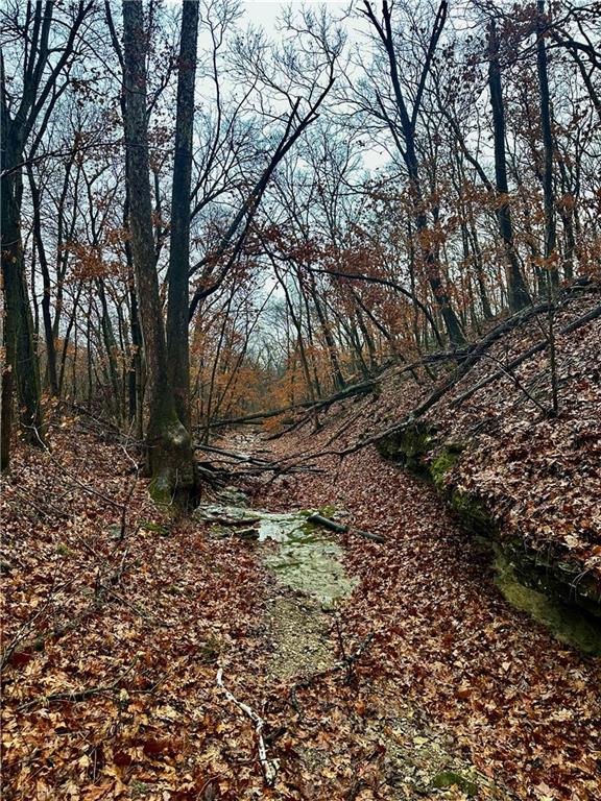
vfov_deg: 71.6
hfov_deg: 56.8
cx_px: 300
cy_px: 400
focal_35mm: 24
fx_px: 556
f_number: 1.78
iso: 320
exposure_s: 1/60
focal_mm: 6.86
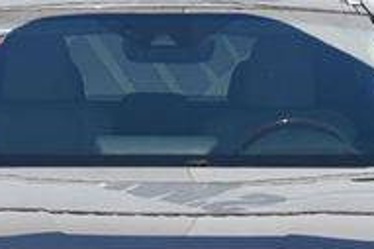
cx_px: 166
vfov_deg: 6.0
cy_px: 292
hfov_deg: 9.1
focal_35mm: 227
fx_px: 2353
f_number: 6
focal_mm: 45
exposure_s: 1/250
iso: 100
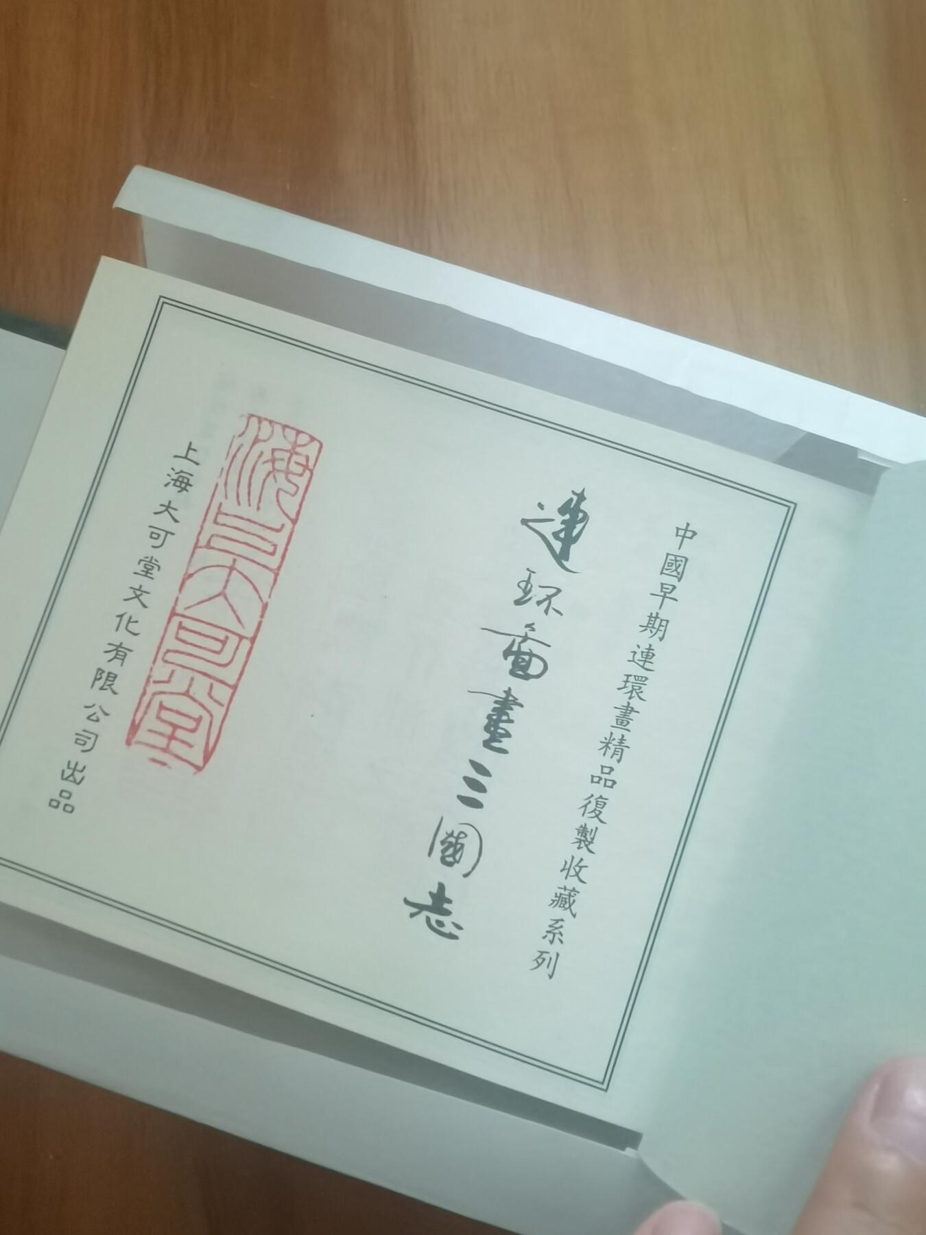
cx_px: 463
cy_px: 618
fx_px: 963
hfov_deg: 51.4
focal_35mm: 27
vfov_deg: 65.3
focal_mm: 2.26
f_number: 2.2
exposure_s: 1/100
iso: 1000
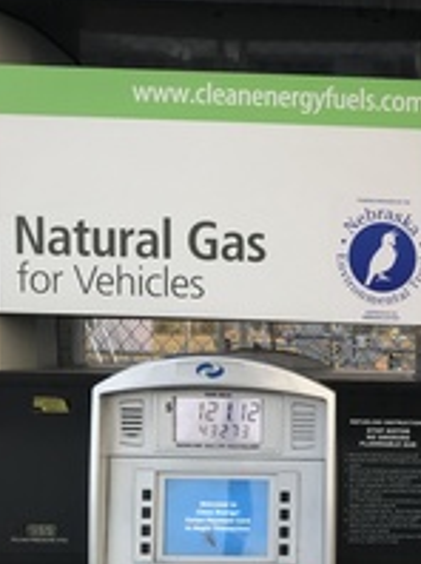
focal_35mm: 66
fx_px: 1073
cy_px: 489
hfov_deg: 21.2
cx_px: 452
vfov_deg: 28.5
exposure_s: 1/120
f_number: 1.8
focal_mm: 3.99
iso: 25
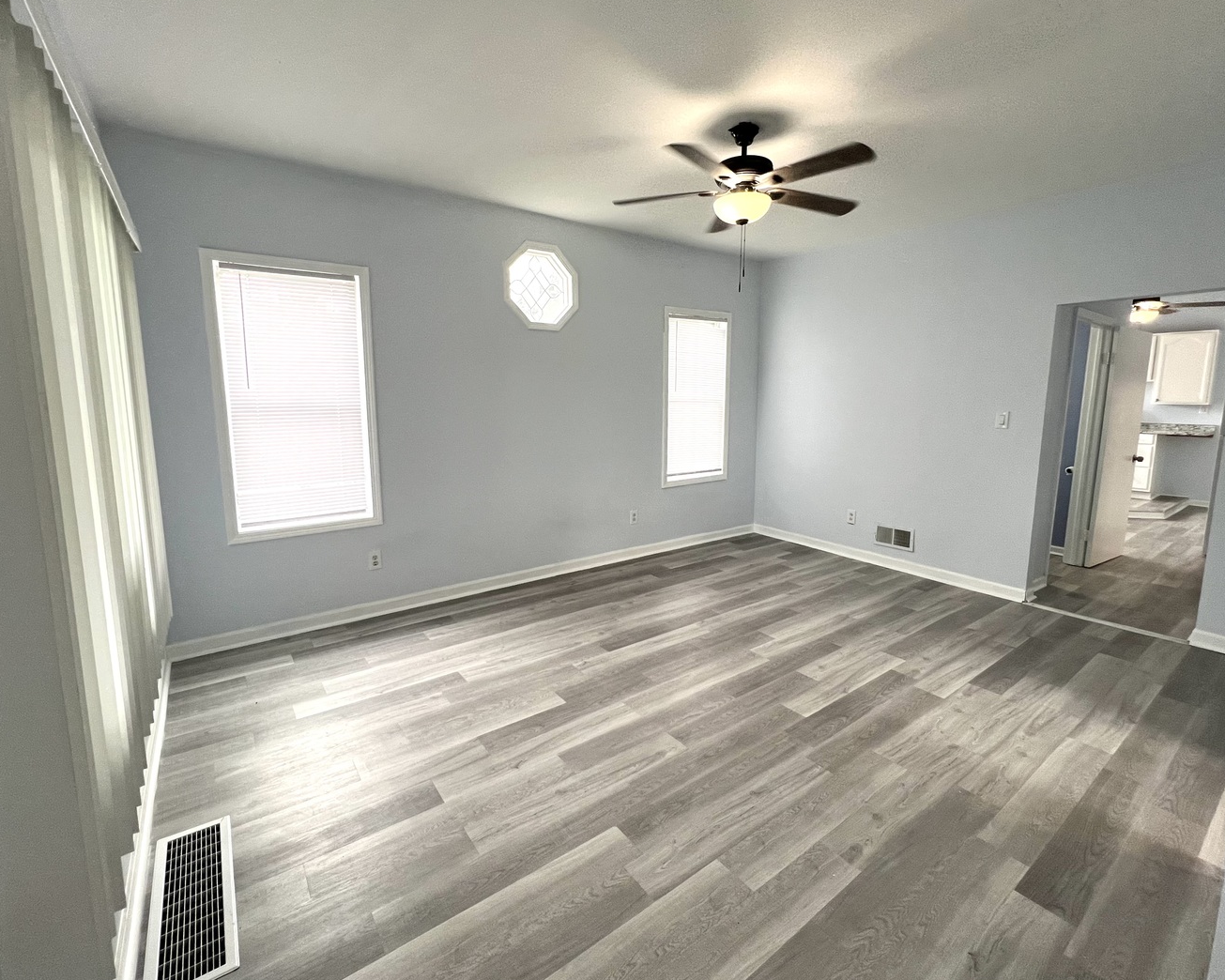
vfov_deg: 88.0
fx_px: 508
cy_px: 478
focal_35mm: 14
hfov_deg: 100.7
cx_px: 627
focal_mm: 1.57
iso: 125
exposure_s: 1/120
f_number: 1.8
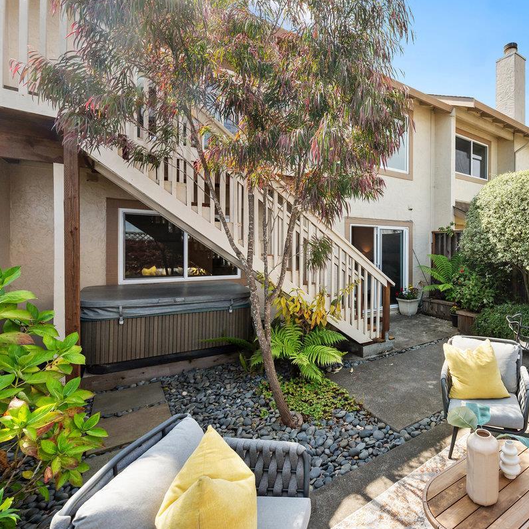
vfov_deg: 80.7
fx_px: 311
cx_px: 389
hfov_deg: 75.6
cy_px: 264
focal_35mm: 18
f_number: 8
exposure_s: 1/1250
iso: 800
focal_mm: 14
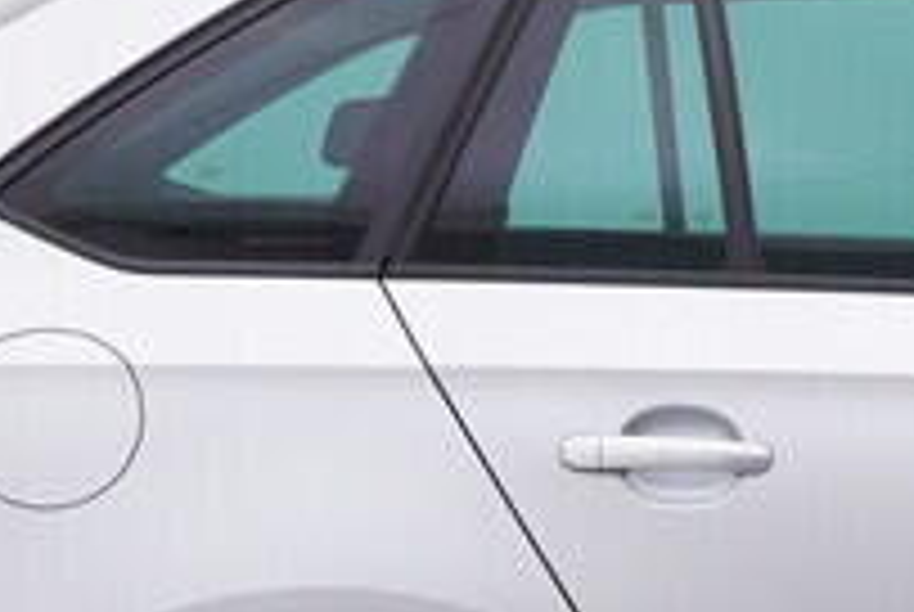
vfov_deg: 8.5
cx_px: 1414
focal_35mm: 160
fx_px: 4057
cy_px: 729
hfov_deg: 12.2
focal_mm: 15
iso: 200
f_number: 5
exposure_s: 1/80
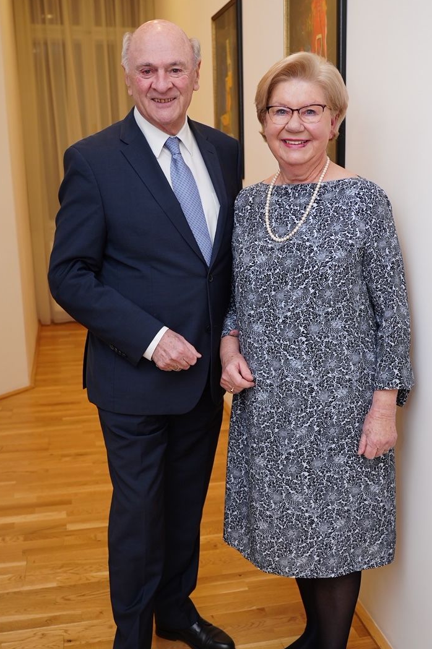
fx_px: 775
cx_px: 262
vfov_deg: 45.4
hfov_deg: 31.1
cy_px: 352
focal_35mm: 43
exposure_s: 1/125
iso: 800
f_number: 4
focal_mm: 30
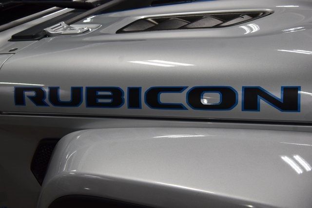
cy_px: 104
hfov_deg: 41.1
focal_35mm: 48
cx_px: 156
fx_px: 416
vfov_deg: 28.1
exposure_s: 1/60
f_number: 8
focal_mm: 32
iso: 500
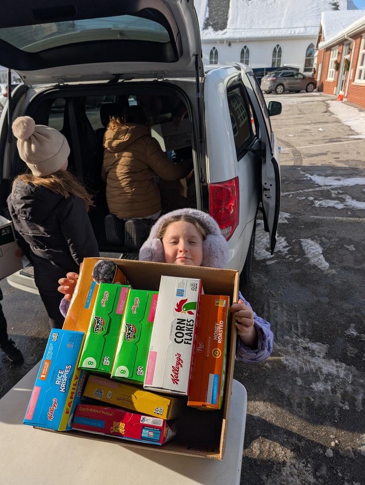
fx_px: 337
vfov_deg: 71.5
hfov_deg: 56.9
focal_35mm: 24
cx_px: 182
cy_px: 242
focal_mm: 6.9
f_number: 1.68
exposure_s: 1/8850
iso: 21
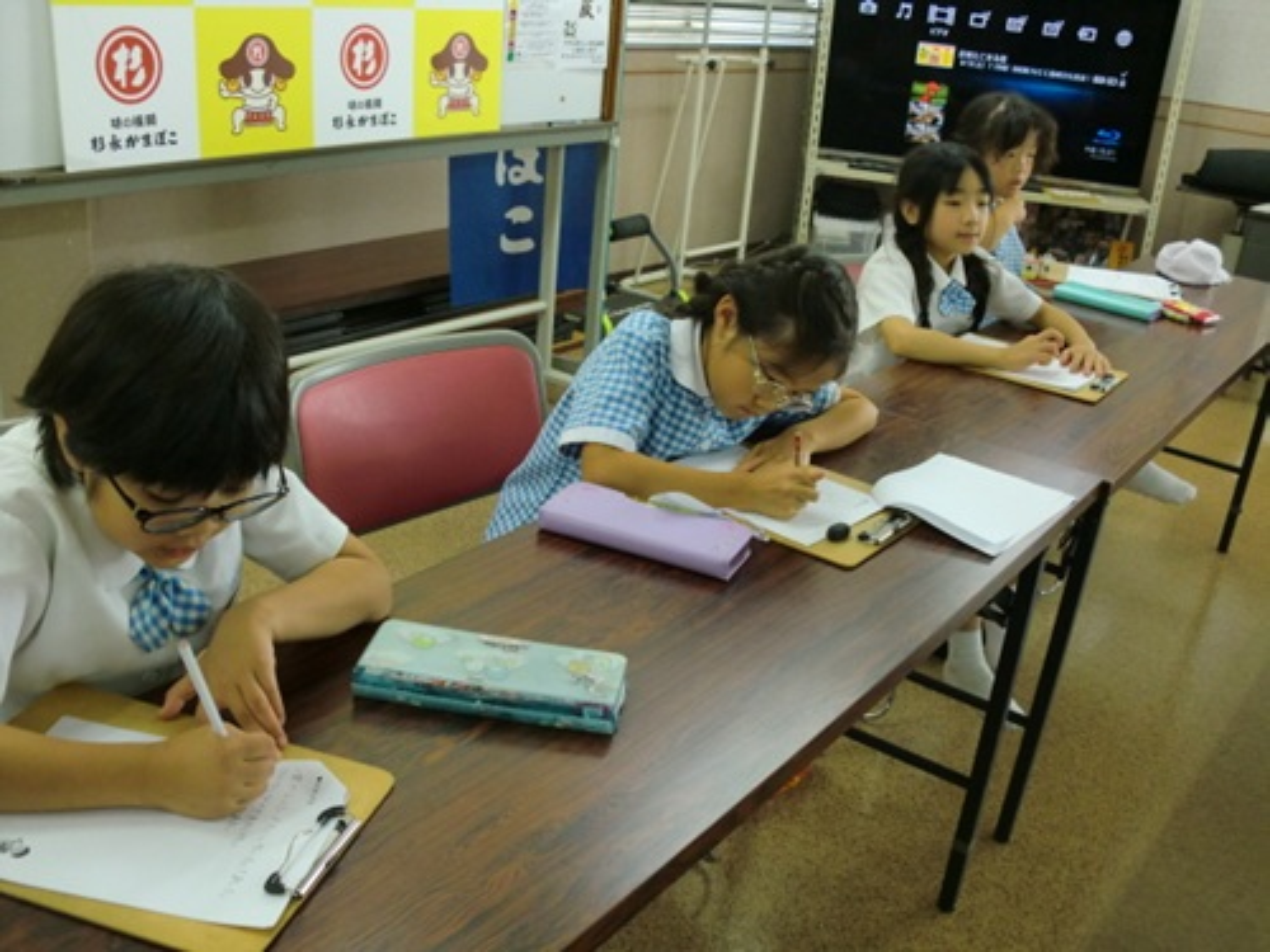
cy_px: 476
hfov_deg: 52.6
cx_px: 635
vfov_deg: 40.7
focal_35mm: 35
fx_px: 1284
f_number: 3.1
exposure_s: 1/60
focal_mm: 6.3
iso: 160
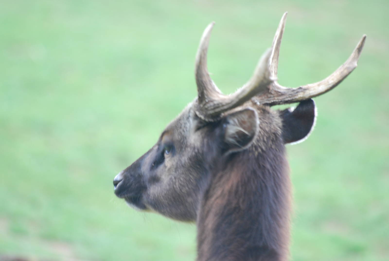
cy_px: 130
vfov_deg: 3.8
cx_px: 194
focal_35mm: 360
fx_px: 3895
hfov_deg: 5.7
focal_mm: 240
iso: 400
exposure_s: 1/50
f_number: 5.3
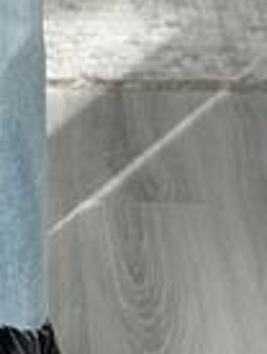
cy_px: 28
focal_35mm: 176
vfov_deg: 11.1
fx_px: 1804
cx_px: -169
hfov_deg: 8.2
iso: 80
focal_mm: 6.86
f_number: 1.78
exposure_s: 1/297
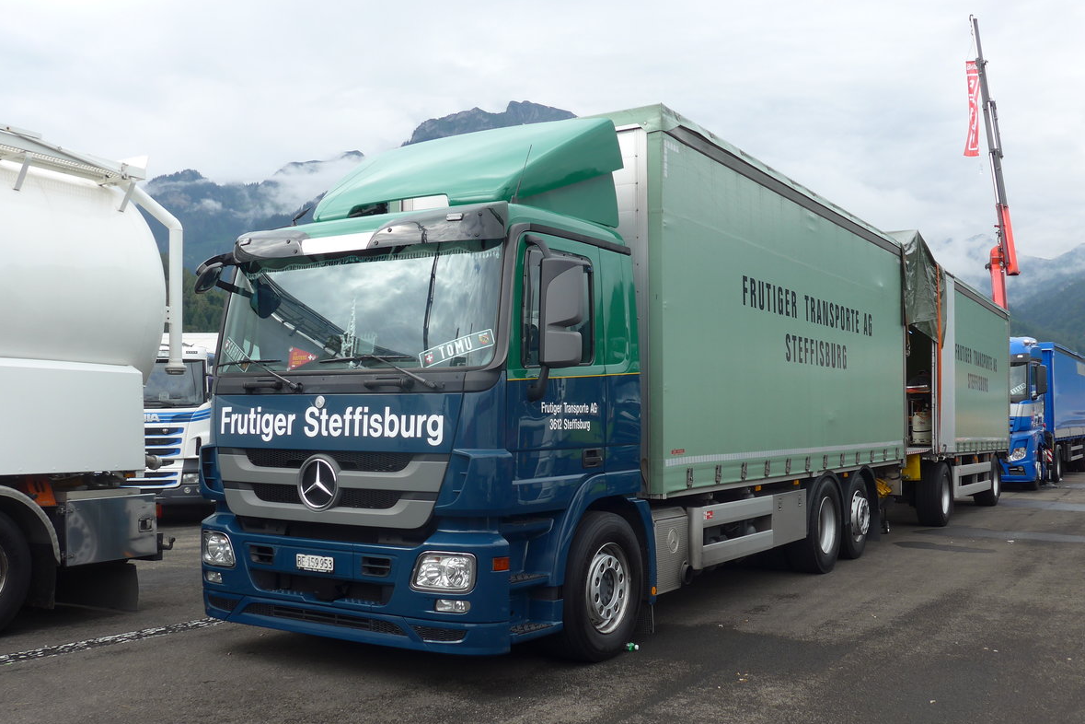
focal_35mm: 36
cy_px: 382
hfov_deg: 53.1
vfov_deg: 36.9
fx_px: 1085
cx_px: 548
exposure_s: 1/500
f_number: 2.8
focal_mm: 7
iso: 80
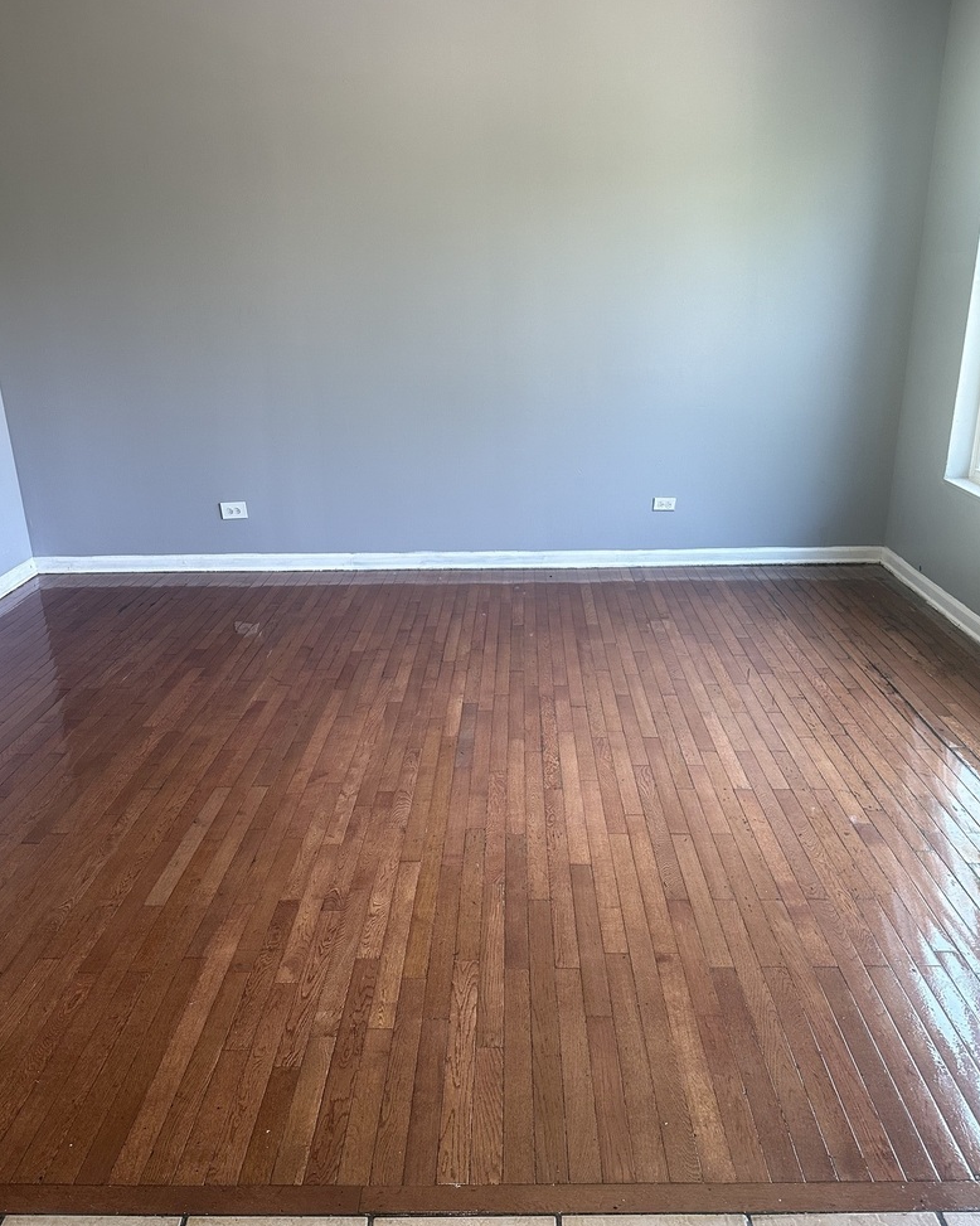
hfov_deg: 54.9
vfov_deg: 66.0
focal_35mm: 26
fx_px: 943
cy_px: 612
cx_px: 480
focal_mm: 6.86
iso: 200
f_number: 1.78
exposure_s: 1/120
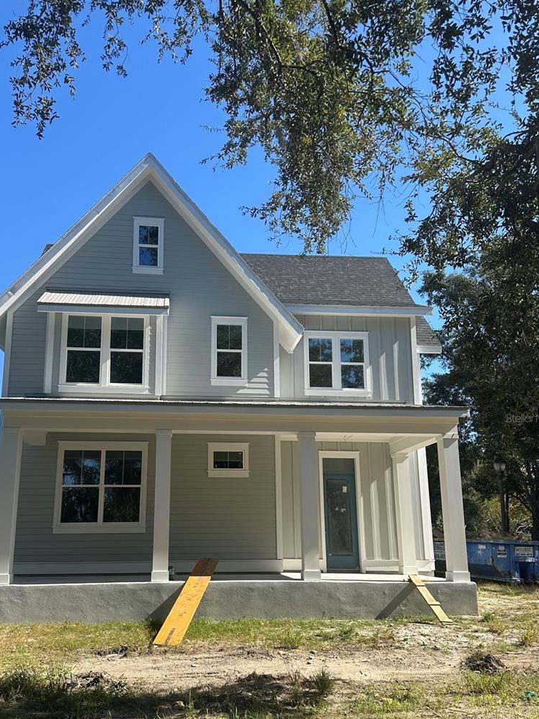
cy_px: 418
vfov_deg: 61.3
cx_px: 232
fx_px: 602
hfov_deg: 48.1
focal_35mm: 29
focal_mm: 6.86
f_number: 1.78
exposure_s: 1/2591
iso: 80
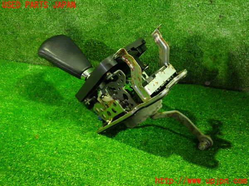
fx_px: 216
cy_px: 93
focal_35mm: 30
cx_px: 124
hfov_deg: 60.0
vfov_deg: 46.8
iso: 800
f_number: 2.3
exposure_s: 1/13
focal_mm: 5.4
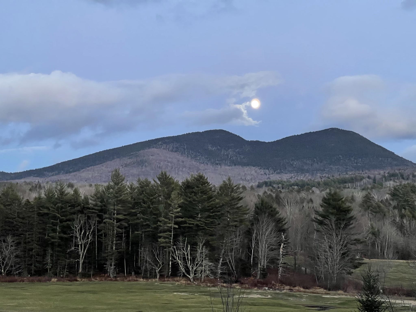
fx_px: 769
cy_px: 156
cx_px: 208
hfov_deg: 30.3
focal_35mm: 64
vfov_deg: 22.9
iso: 800
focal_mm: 7.5
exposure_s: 1/50
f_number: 2.2
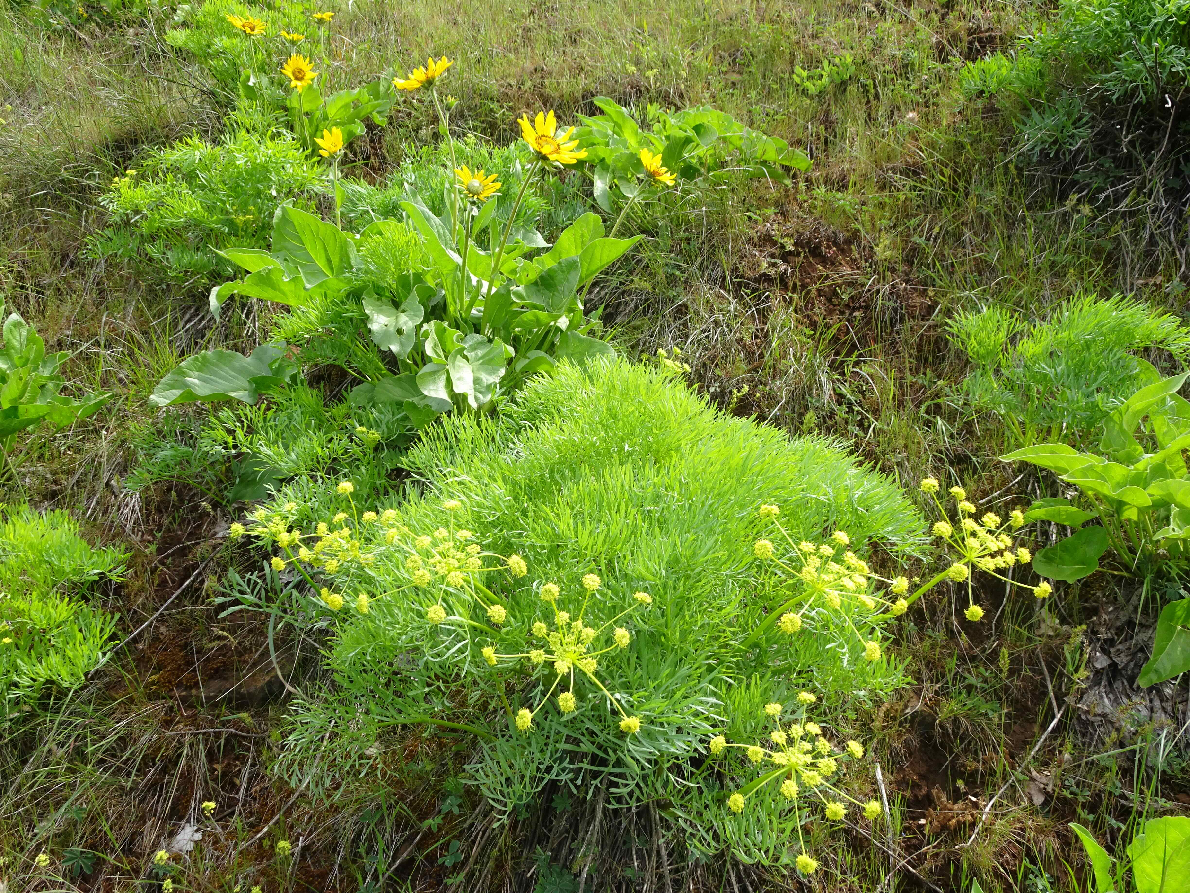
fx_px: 1134
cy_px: 446
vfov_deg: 42.9
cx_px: 595
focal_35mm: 33
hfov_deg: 55.4
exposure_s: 1/250
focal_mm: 5.61
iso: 80
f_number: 4
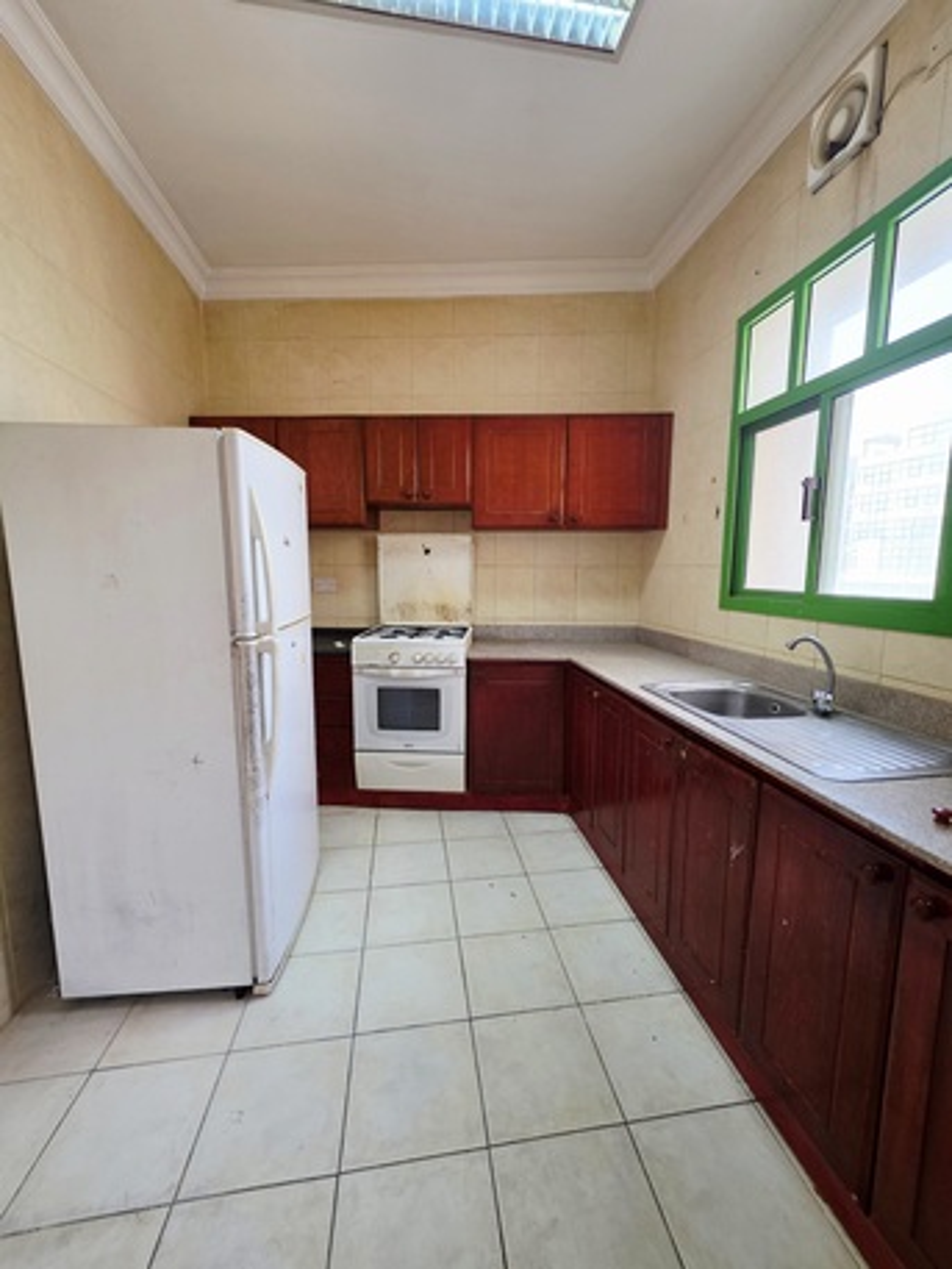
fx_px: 476
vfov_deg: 106.2
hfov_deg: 89.9
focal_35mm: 13
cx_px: 476
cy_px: 634
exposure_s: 1/101
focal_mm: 2.2
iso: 100
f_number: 1.9
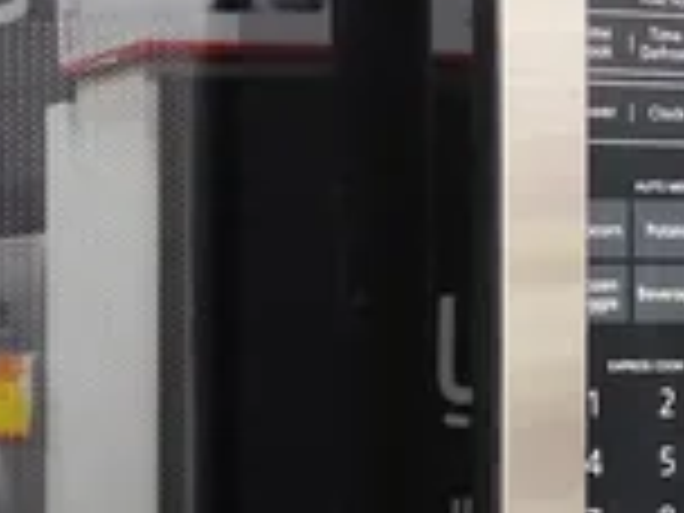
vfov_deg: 15.1
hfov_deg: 18.6
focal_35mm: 97
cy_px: 446
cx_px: -243
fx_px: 1917
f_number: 1.65
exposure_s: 1/100
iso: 160
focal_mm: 6.14
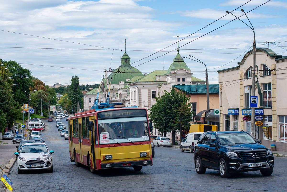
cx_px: 144
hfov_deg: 39.6
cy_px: 96
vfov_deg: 27.0
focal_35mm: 50
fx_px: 399
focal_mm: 50
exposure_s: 1/800
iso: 160
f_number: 4.5
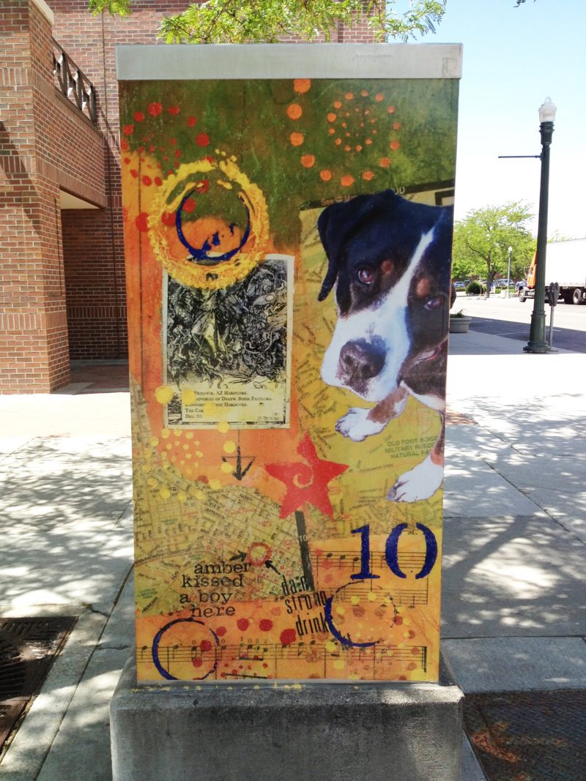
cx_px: 293
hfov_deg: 40.7
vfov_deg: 52.6
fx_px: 790
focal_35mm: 35
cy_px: 390
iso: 50
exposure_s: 1/587
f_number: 2.4
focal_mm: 4.28
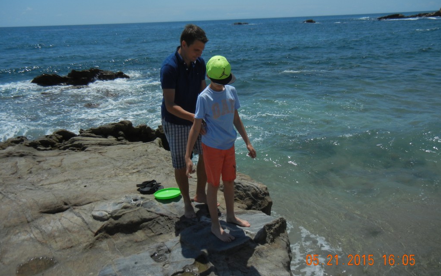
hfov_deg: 59.7
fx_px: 385
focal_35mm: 32
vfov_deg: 39.4
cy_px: 128
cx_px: 220
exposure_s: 1/1033
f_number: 7
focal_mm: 5.4
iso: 160
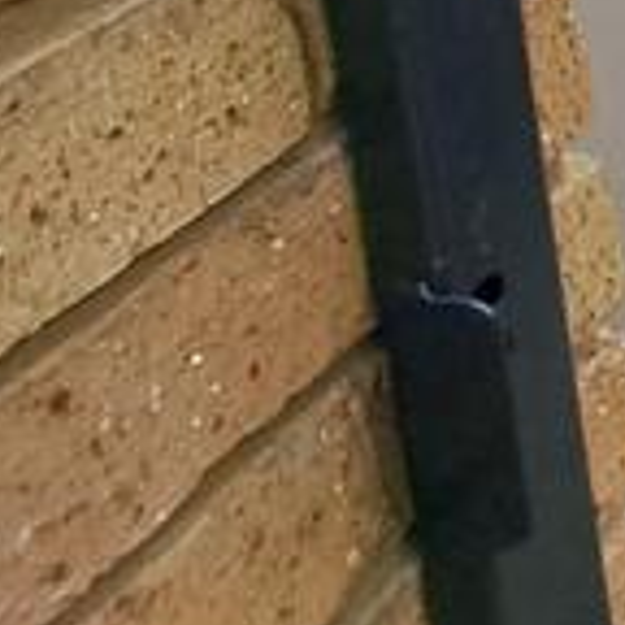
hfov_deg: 13.7
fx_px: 1307
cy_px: -573
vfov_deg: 18.8
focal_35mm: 64
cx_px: 1632
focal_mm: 1.74
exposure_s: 1/1965
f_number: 2.2
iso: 50
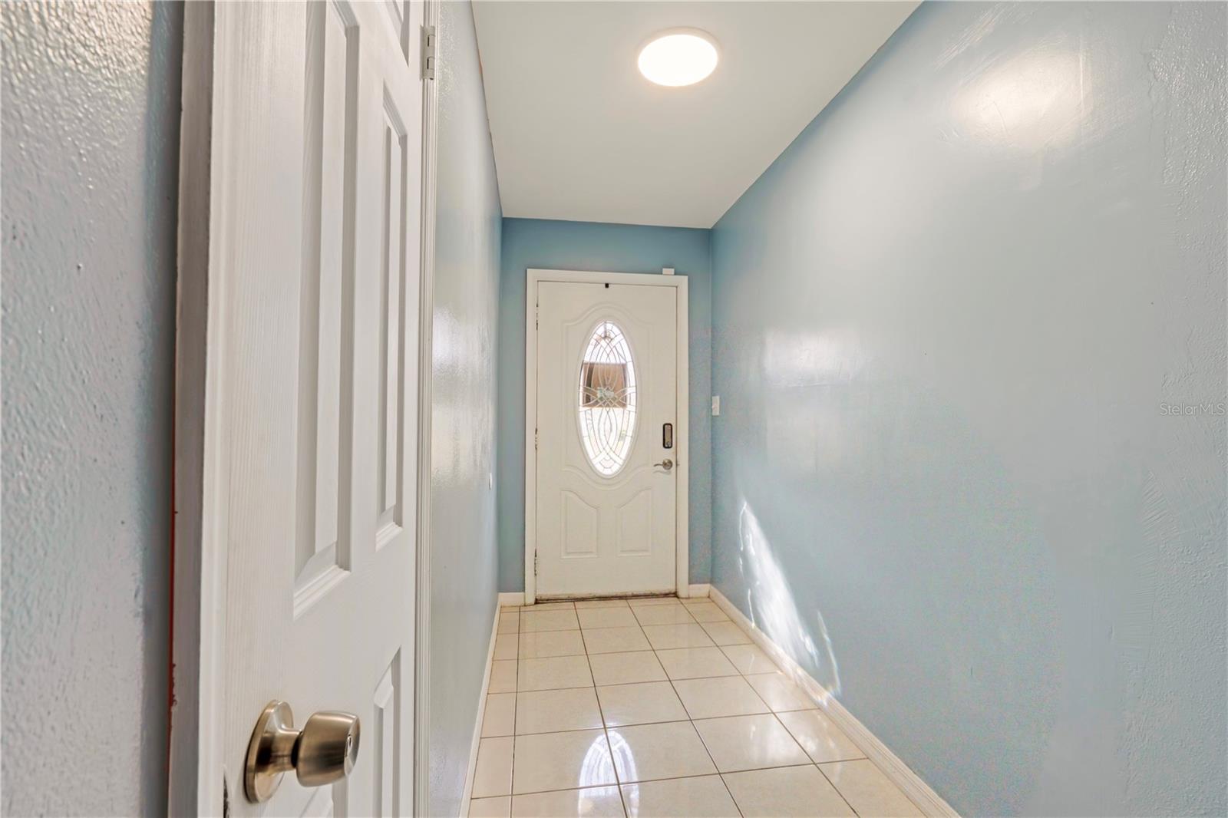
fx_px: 563
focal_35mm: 16
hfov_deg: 95.0
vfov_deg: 72.0
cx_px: 614
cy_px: 409
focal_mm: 11
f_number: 9
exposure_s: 1/100
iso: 100
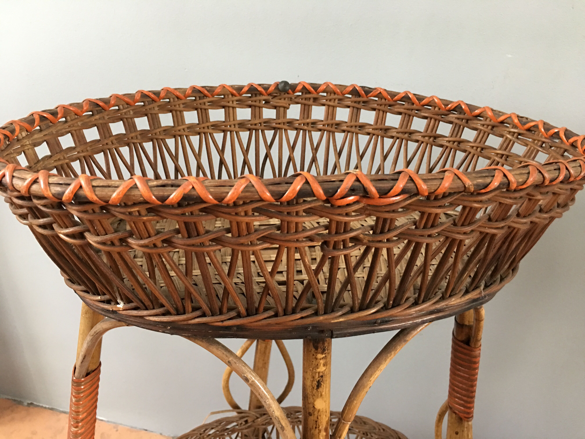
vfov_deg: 48.2
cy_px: 220
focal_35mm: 29
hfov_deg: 61.7
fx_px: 490
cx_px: 292
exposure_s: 1/8
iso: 125
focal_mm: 4.15
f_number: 2.2
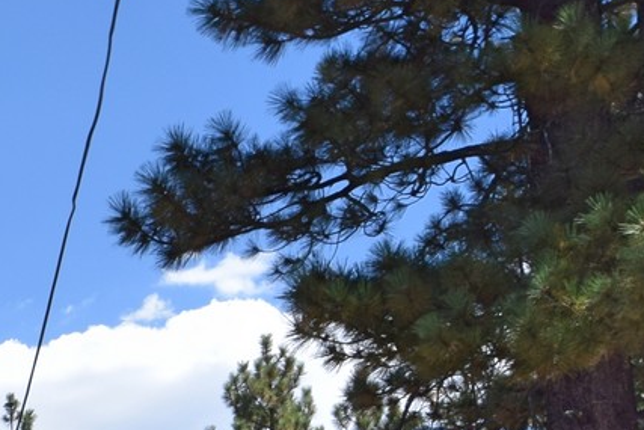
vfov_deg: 11.5
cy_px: 914
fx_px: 1885
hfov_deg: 15.0
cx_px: -715
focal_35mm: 105
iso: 200
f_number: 9
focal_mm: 15
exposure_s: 1/320
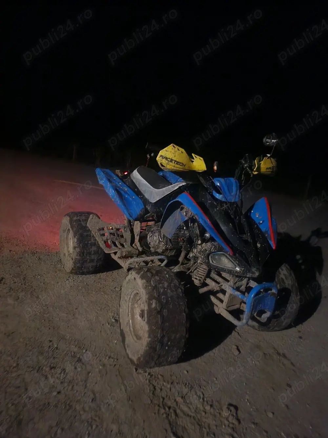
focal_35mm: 24
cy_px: 219
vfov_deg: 71.6
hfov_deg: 56.8
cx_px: 164
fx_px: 303
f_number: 1.8
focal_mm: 5
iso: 2000
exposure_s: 1/7.15
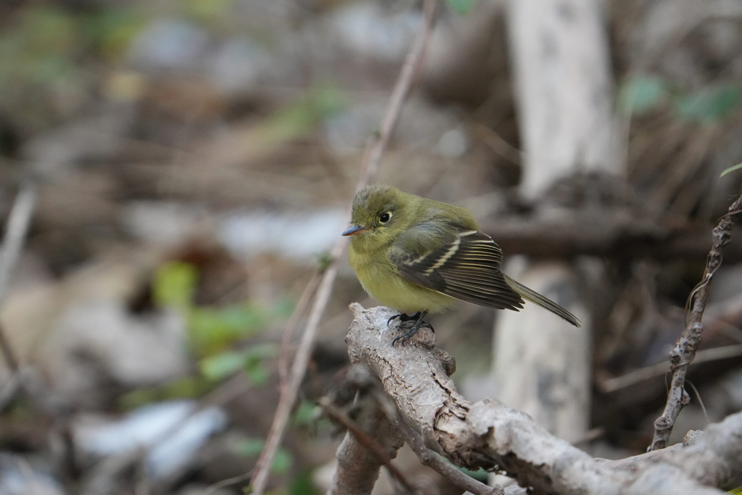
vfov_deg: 1.5
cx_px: 371
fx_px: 18550
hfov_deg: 2.3
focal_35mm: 900
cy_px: 248
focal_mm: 600
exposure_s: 1/800
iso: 4000
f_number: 6.3
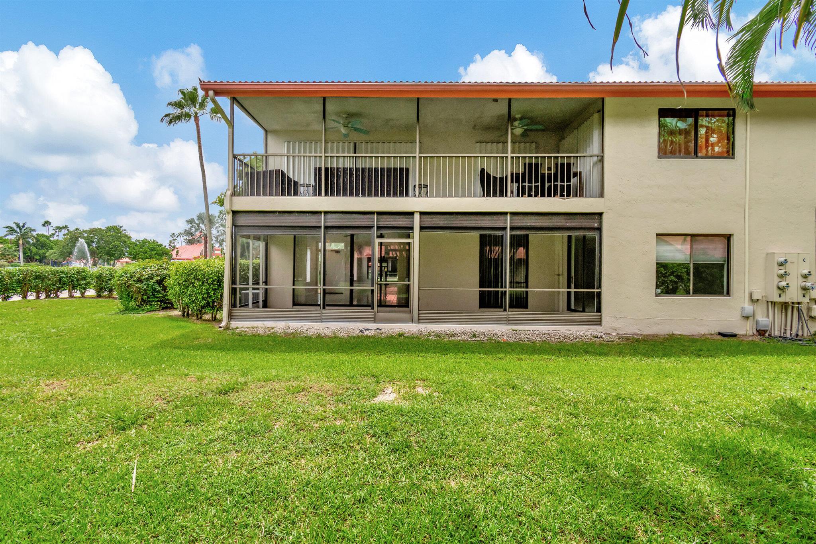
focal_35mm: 15
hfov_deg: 100.4
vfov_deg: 77.3
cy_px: 272
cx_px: 408
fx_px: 340
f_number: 8
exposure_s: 1/1000
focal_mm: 10
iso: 500
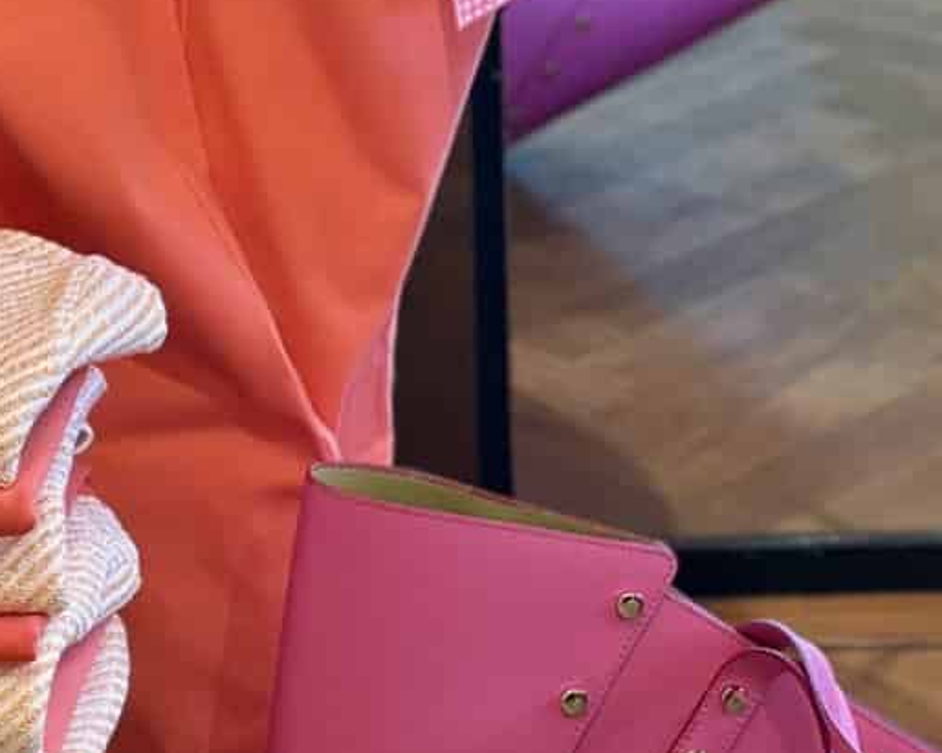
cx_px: 24
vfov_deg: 9.2
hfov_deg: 11.7
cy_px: -387
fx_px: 4571
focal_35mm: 164
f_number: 1.78
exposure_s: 1/100
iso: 200
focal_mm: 6.86
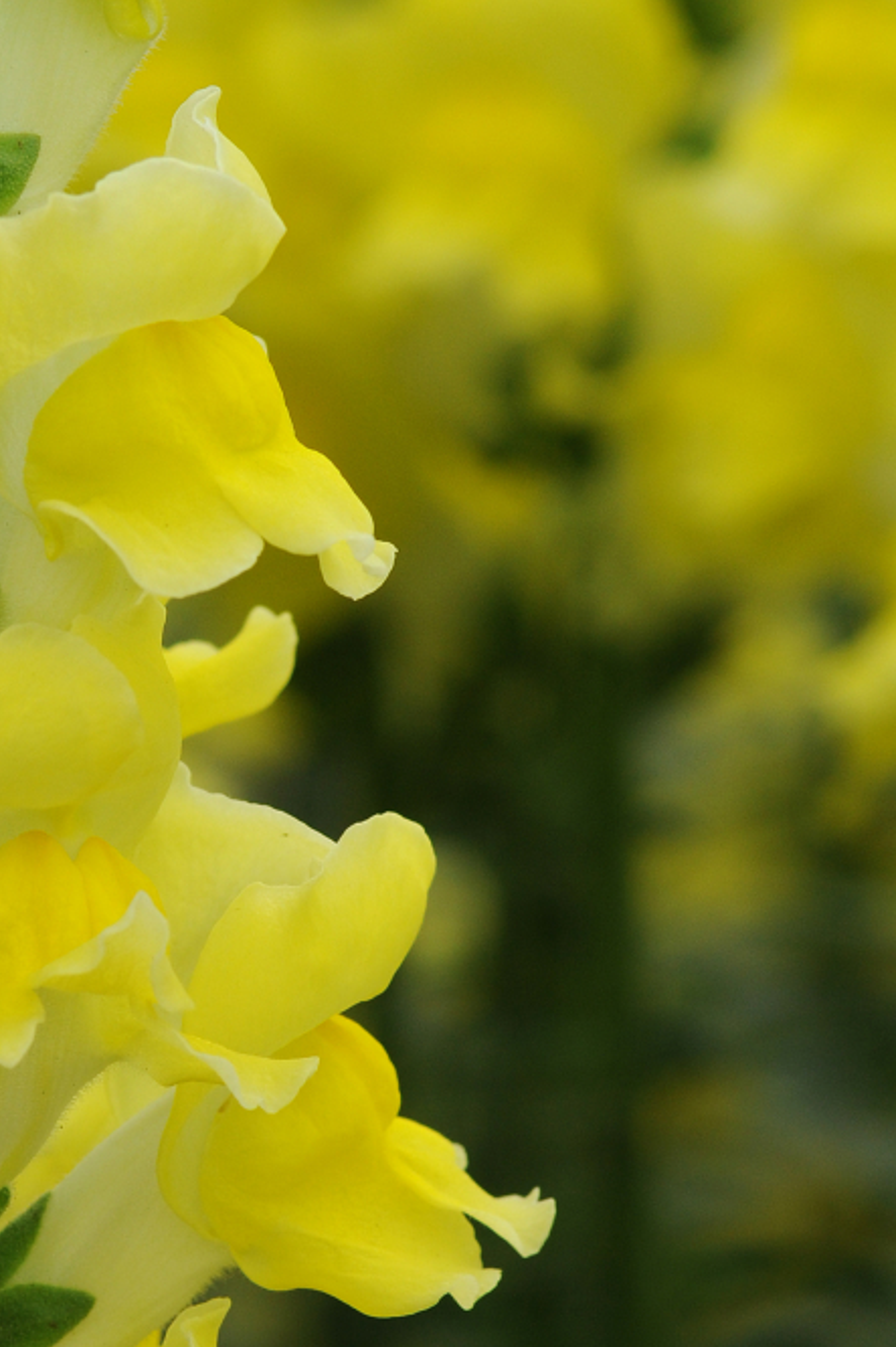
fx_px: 14140
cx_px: -108
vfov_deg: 5.5
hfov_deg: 3.6
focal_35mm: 378
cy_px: 645
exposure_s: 1/160
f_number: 8
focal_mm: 105
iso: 200
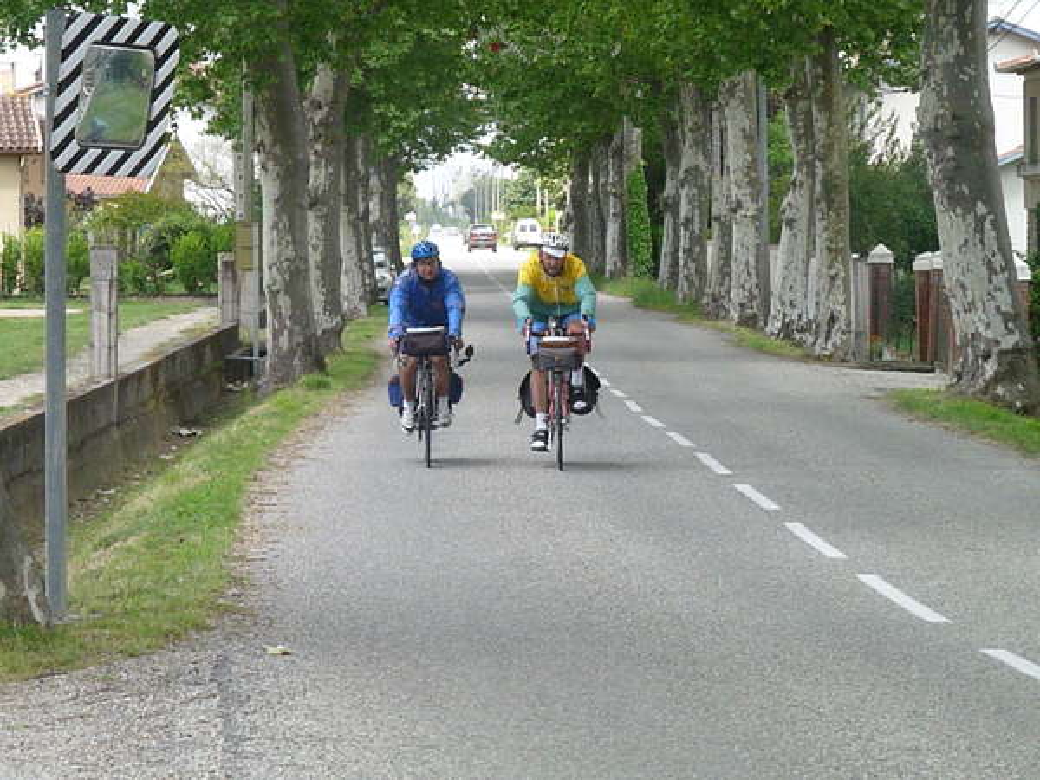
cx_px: 520
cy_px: 390
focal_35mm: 159
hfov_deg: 12.4
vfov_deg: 9.3
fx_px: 4777
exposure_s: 1/500
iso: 800
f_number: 7.1
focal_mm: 28.3
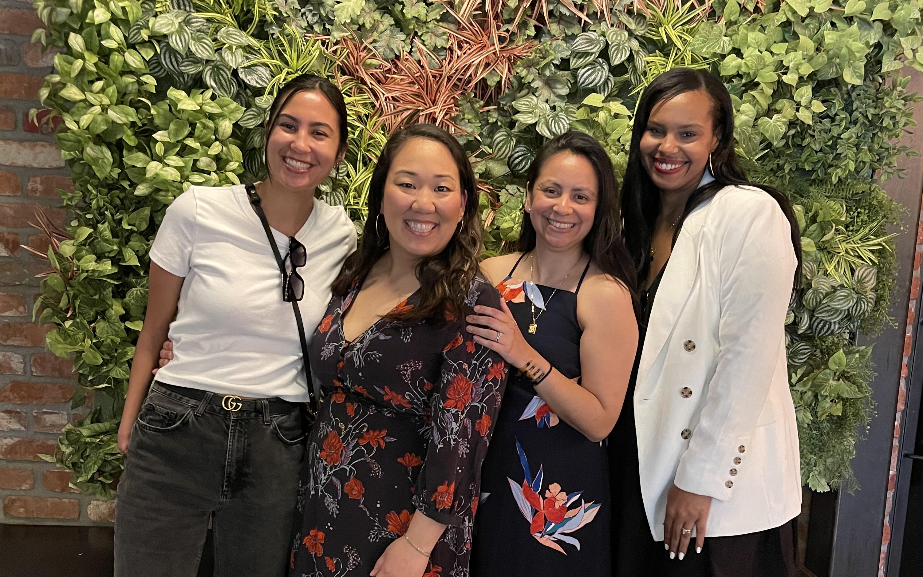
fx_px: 931
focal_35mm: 37
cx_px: 462
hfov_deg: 52.7
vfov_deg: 34.2
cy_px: 376
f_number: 1.6
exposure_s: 1/30
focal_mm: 5.1
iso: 640
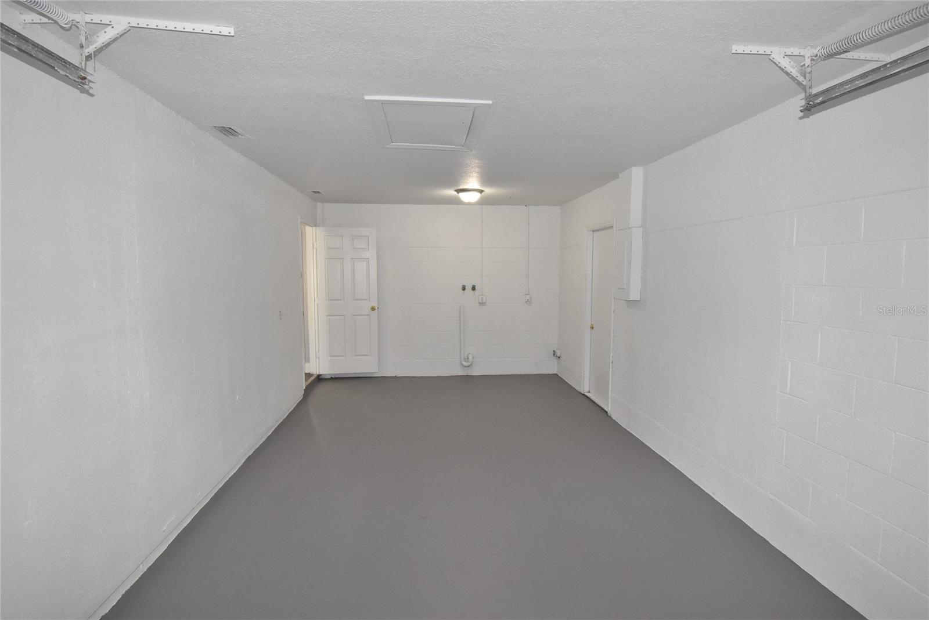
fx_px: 465
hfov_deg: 90.0
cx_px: 464
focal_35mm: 18
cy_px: 310
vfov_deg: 67.5
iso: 1600
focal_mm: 12
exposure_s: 1/60
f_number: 8
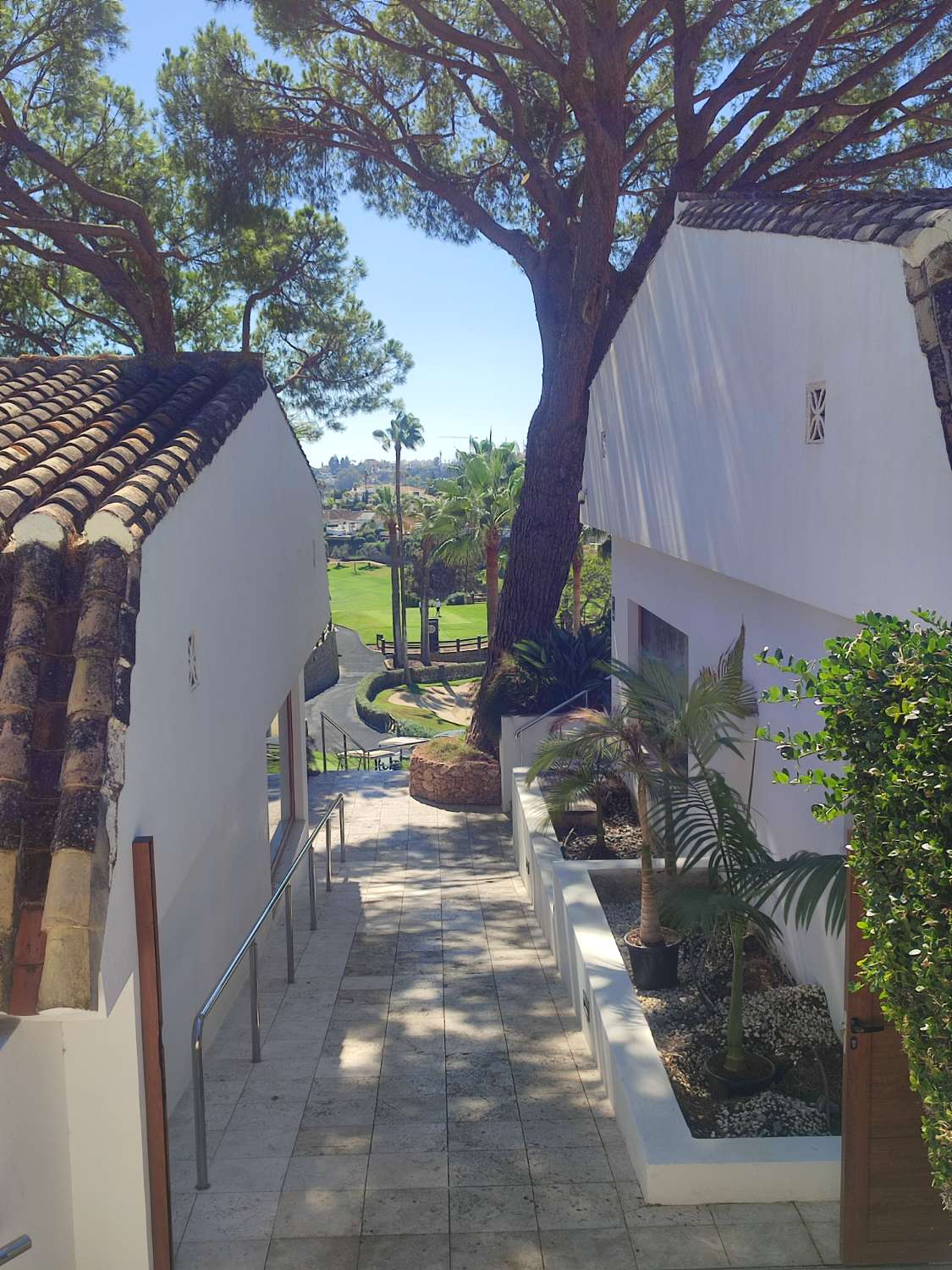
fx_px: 880
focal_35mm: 24
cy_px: 635
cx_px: 476
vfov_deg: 71.6
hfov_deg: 56.8
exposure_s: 1/670
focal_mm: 5.89
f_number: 1.89
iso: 50
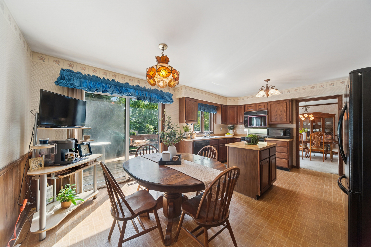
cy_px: 124
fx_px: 124
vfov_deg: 89.9
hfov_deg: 112.7
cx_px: 186
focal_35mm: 12
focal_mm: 12
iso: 400
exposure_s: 1/50
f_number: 8
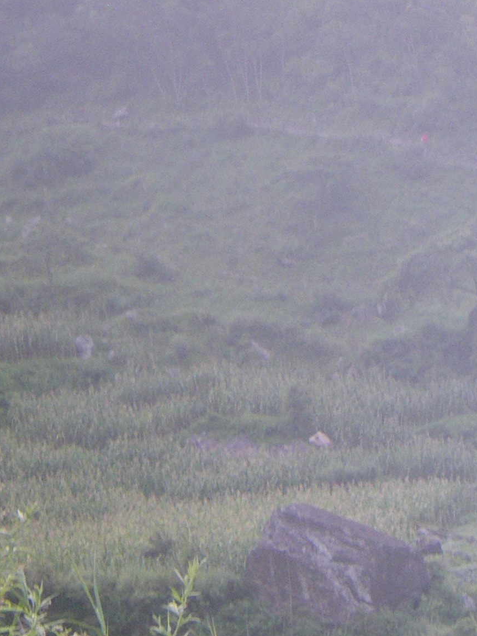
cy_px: 969
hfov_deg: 10.8
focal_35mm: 133
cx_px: 682
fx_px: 2444
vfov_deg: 13.9
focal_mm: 7.5
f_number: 4.2
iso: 100
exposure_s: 1/60
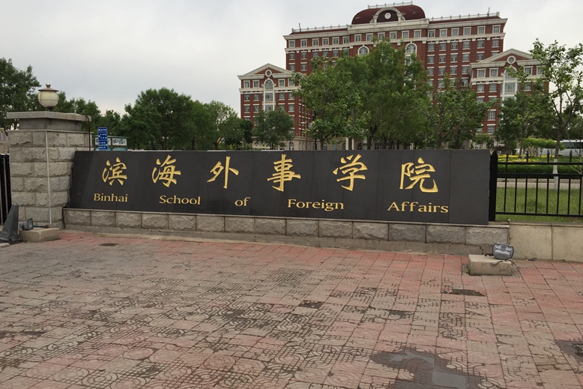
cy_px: 205
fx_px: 502
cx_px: 290
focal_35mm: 31
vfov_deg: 42.3
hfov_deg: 60.3
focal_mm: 4.15
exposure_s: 1/573
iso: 32
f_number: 2.2
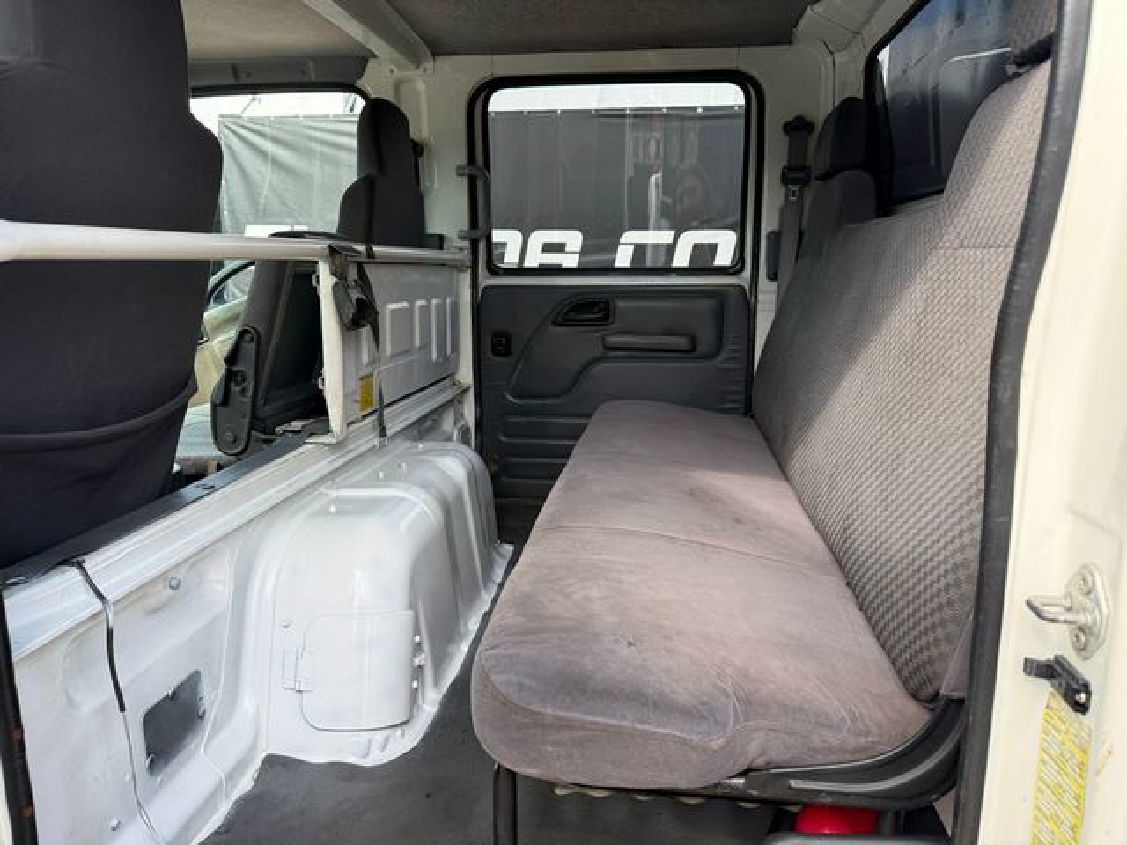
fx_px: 781
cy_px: 422
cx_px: 564
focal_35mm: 24
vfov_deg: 56.8
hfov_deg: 71.6
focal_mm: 6.76
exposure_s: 1/840
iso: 100
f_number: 1.78
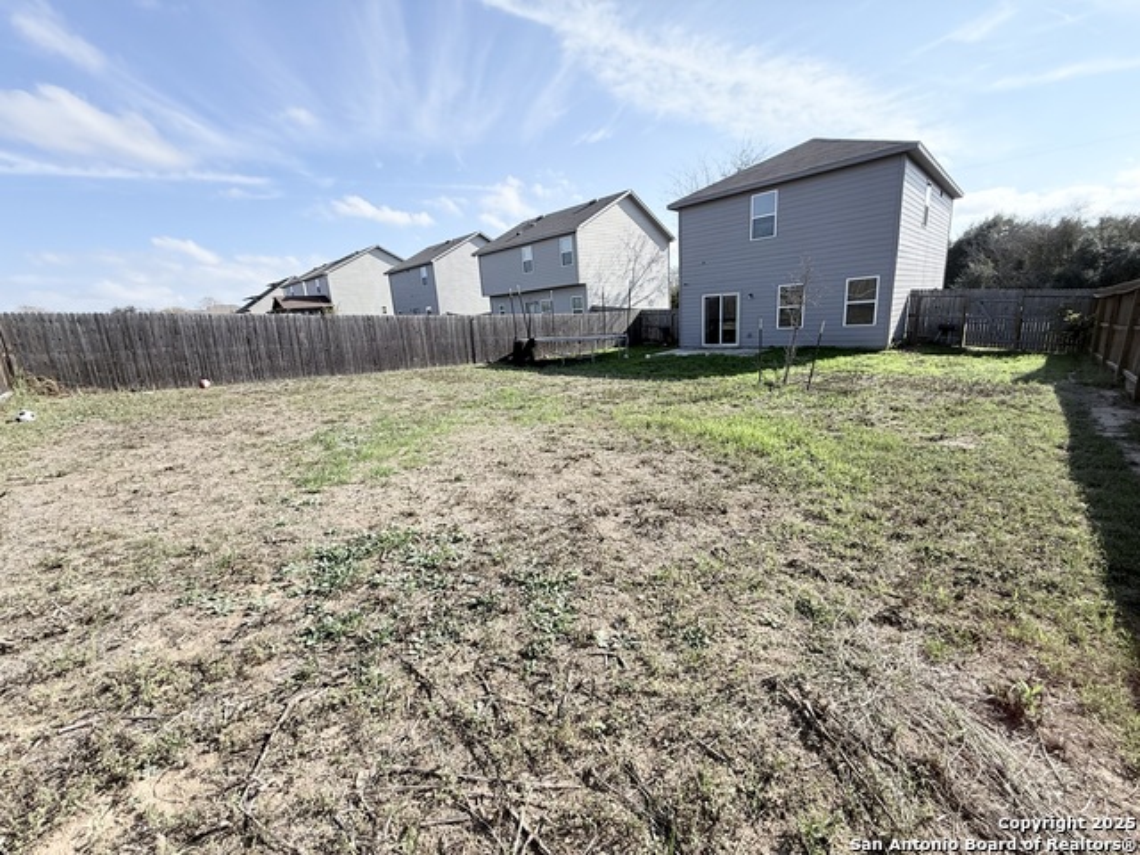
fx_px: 461
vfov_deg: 85.7
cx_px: 570
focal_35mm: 14
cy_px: 428
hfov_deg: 102.1
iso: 50
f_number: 2.2
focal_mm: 2.22
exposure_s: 1/1001
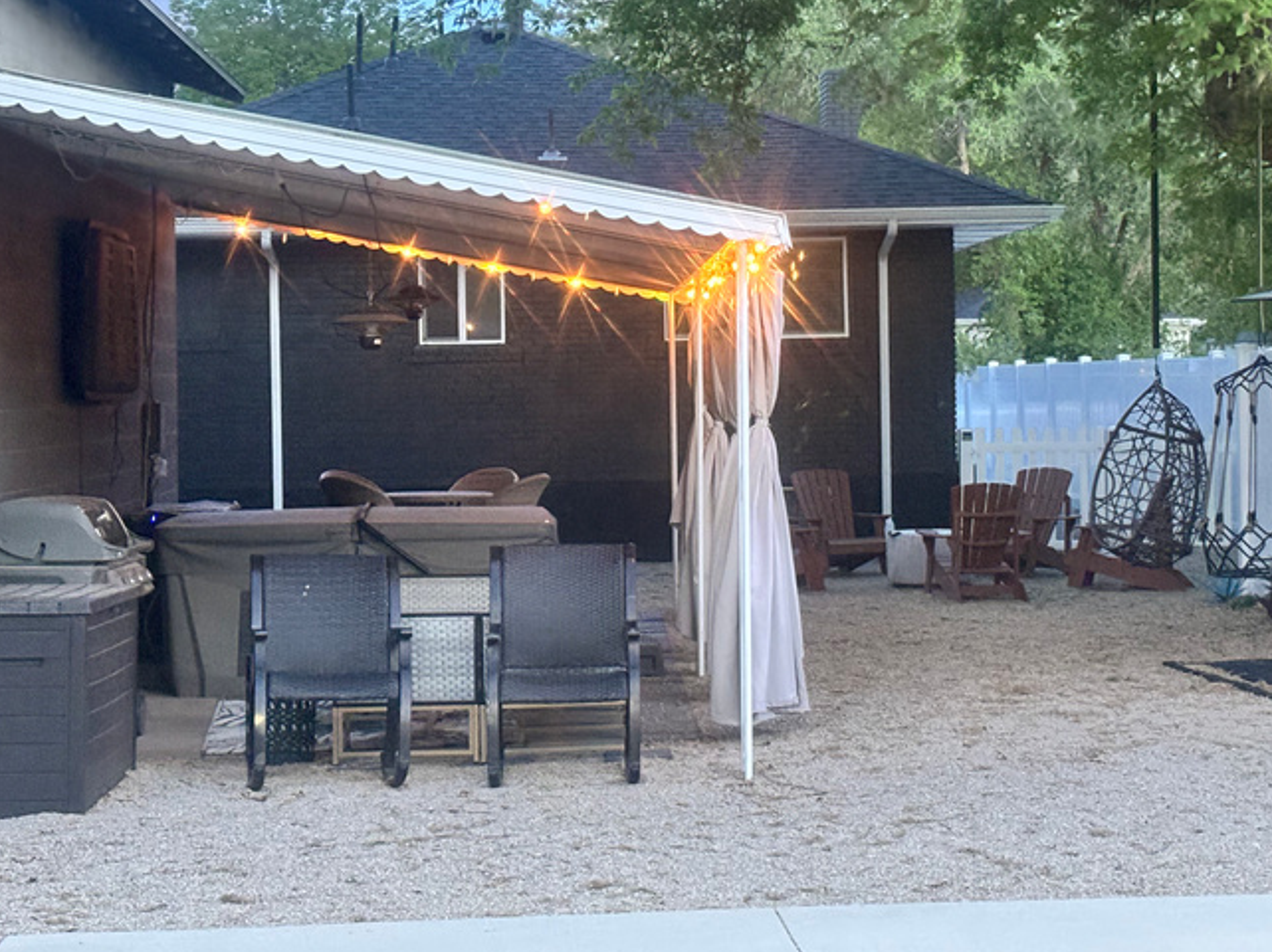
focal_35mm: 83
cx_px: 767
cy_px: 317
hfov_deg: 23.5
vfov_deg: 17.7
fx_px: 3049
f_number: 1.6
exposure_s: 1/24
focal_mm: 5.96
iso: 320
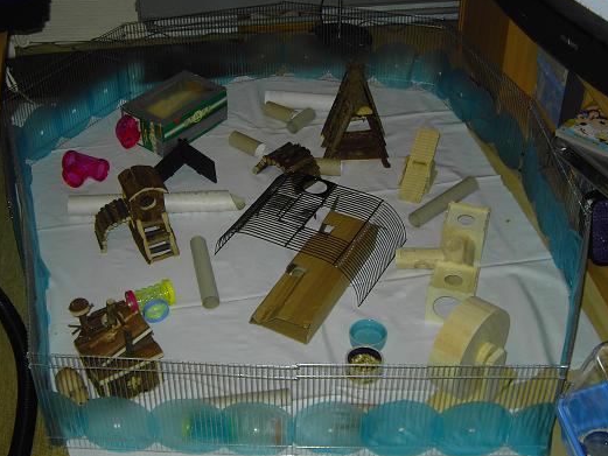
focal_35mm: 54
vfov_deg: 27.0
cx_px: 294
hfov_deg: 35.5
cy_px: 212
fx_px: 949
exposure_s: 1/50
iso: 100
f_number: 2.8
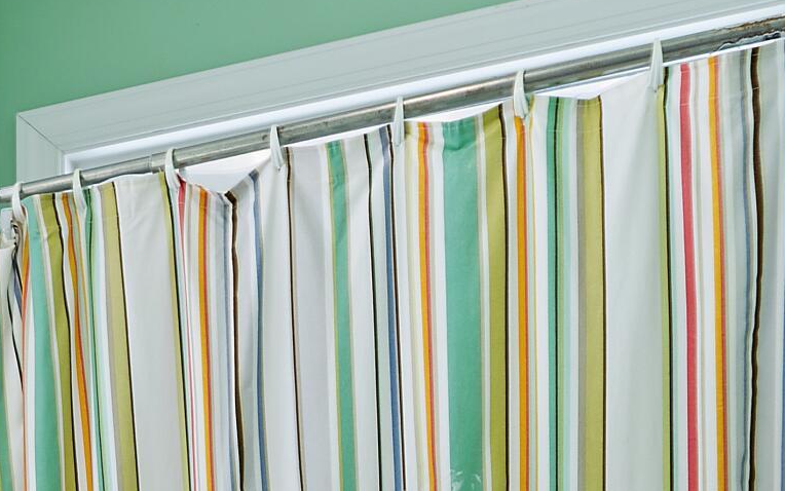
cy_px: 832
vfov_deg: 16.6
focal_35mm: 68
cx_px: -214
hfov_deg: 26.1
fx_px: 1455
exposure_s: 1/13
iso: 100
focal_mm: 11.5
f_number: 4.8
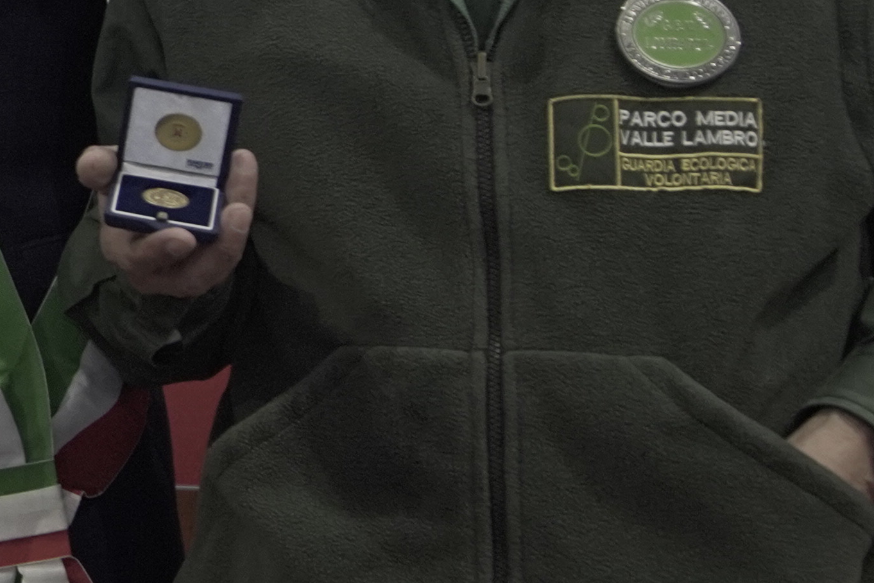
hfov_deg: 13.0
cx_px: -746
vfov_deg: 9.7
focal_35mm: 141
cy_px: 80
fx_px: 3423
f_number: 4
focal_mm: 32
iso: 3200
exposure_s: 1/60
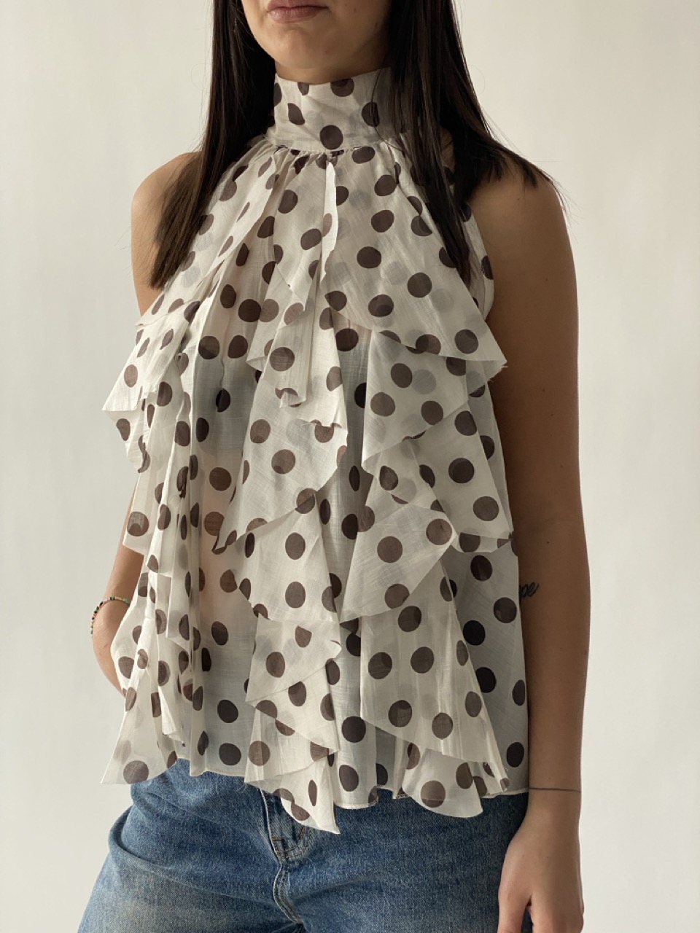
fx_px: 1402
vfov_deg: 36.8
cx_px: 350
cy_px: 466
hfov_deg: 28.0
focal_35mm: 52
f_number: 2
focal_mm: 6
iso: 80
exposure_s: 1/121
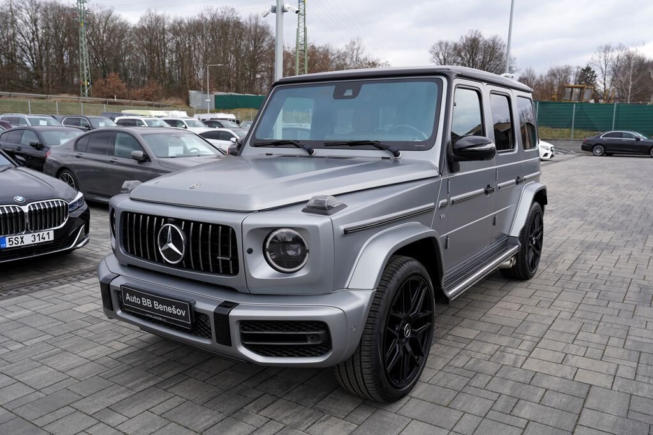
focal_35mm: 30
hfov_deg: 61.9
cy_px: 218
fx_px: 544
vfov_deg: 43.6
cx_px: 326
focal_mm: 30
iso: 100
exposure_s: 1/125
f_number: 5.6
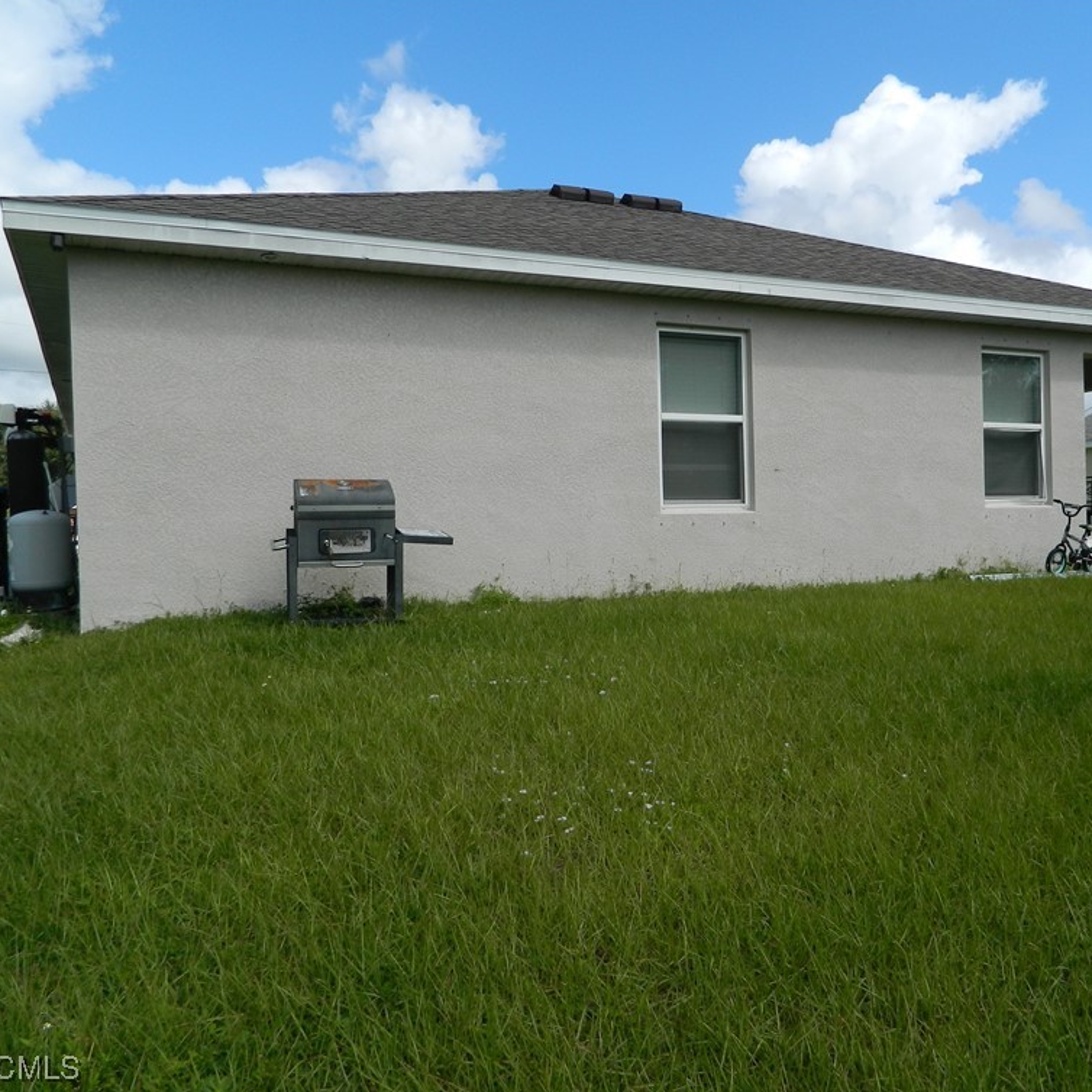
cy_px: 545
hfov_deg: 53.4
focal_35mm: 30
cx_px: 684
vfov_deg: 54.0
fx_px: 1071
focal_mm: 4.5
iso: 80
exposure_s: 1/200
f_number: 8.7
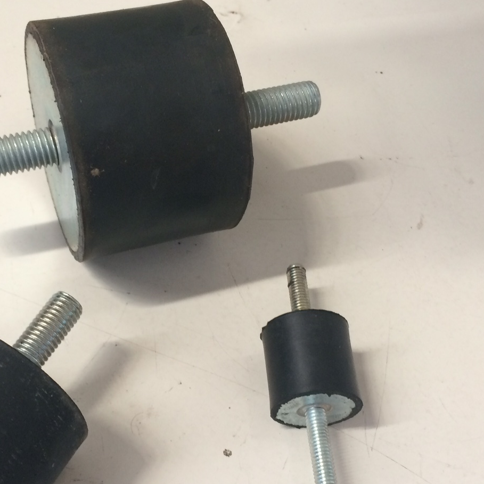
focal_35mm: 46
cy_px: 285
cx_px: 176
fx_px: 728
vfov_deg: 36.7
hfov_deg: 36.5
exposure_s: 1/33
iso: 100
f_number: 2.2
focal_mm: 4.15
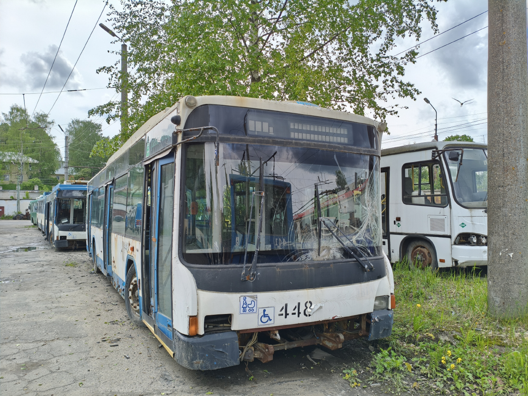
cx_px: 264
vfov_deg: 53.1
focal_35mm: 26
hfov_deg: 67.3
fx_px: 397
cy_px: 198
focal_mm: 4.94
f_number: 1.5
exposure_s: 1/228
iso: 80
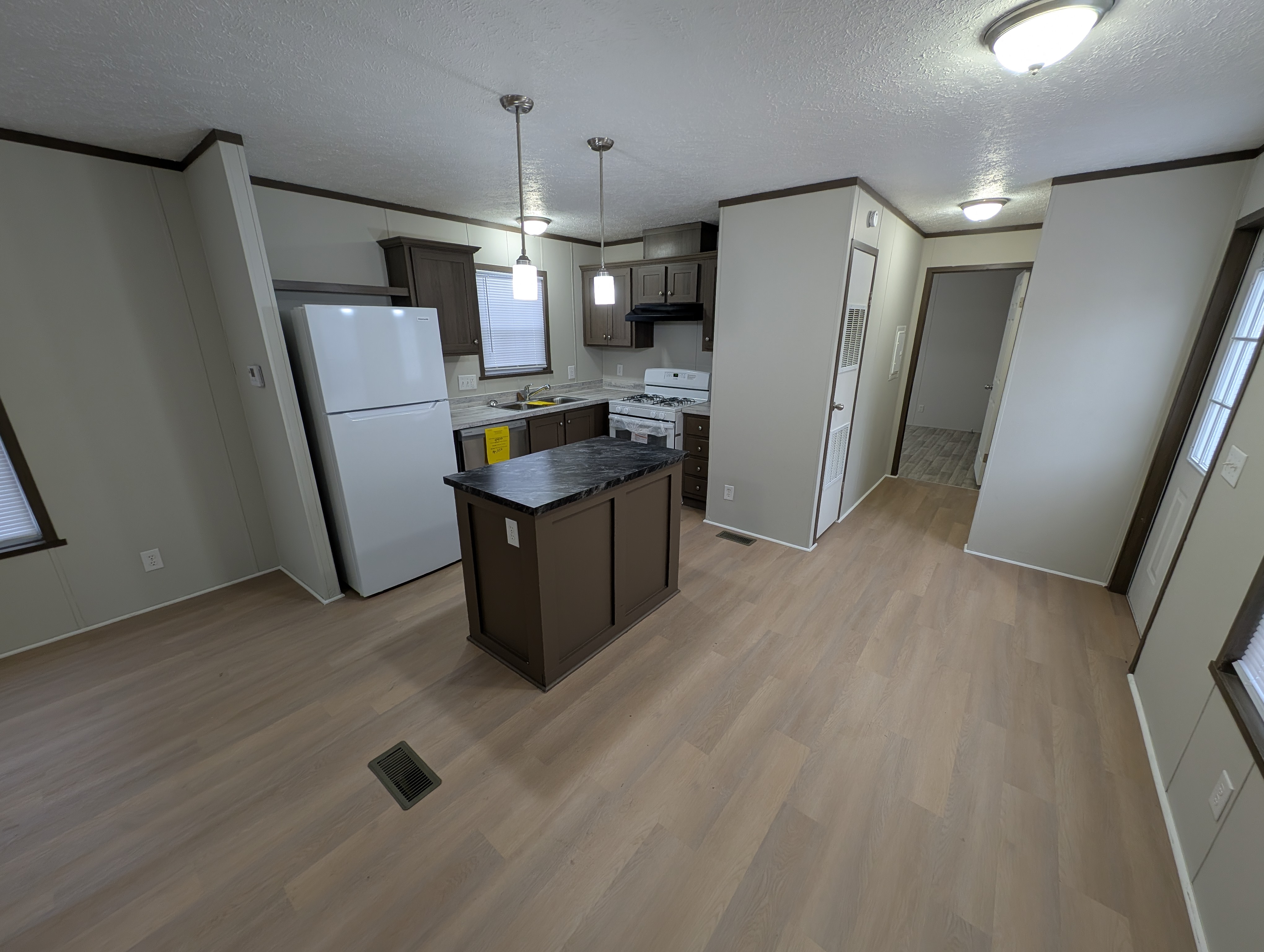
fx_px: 439
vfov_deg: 94.6
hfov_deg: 110.5
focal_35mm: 12
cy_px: 476
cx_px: 632
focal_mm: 2.23
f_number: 1.95
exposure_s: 1/40
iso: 62
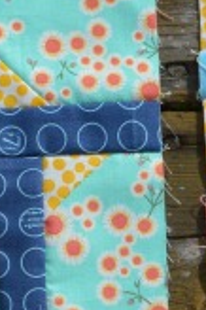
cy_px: 344
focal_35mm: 250
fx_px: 2150
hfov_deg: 5.5
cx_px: -4
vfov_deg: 8.2
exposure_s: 1/320
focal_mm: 26
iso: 100
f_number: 9
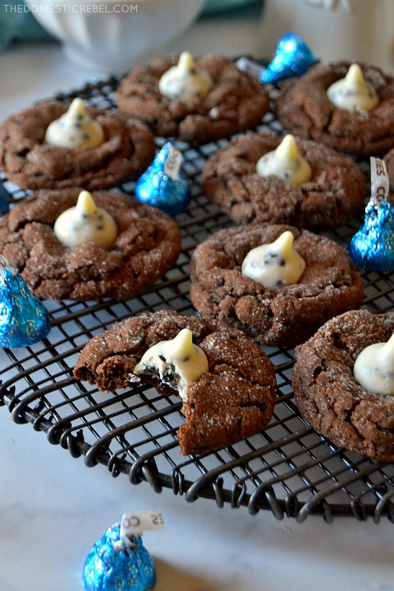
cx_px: 197
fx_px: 1355
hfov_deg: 16.5
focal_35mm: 82
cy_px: 296
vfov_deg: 24.6
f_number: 5.6
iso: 1600
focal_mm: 55
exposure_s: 1/60
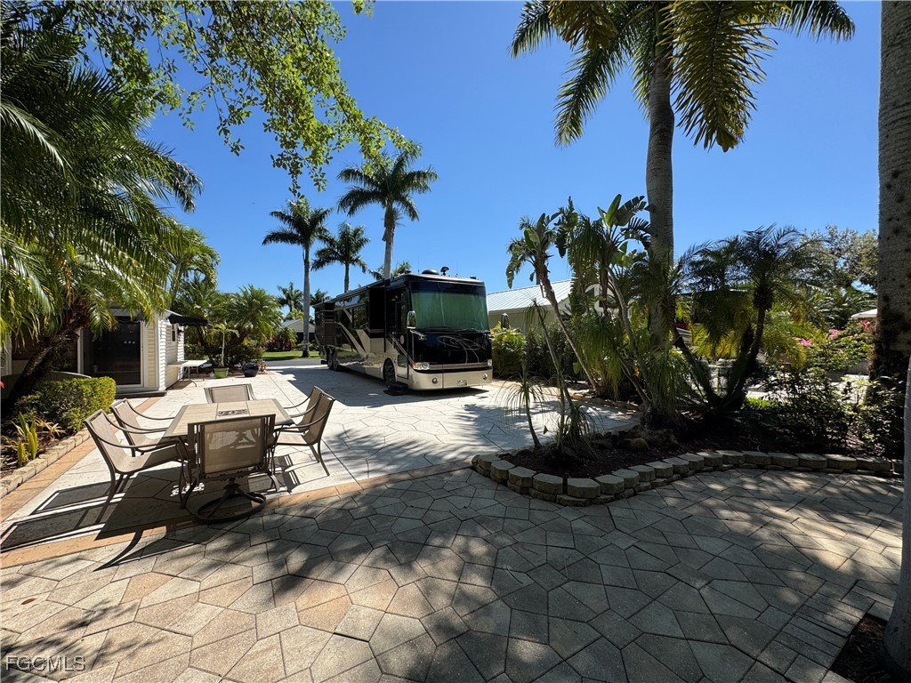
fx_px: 368
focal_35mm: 14
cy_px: 342
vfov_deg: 85.7
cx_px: 456
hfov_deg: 102.1
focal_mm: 2.22
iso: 50
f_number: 2.2
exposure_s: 1/1976
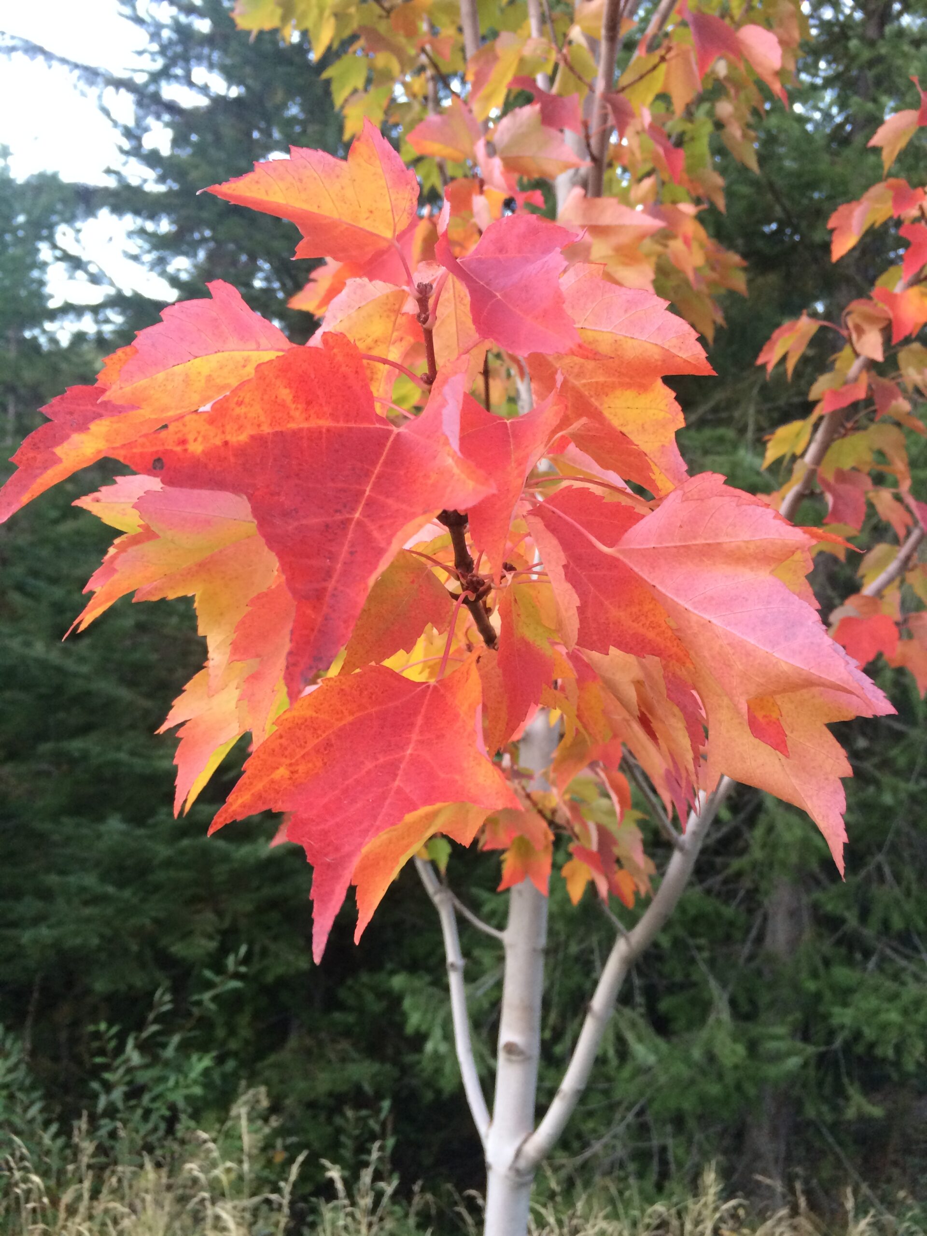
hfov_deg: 48.2
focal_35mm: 29
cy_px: 618
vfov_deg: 61.7
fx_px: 1035
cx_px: 464
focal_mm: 4.15
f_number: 2.2
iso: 125
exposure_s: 1/30
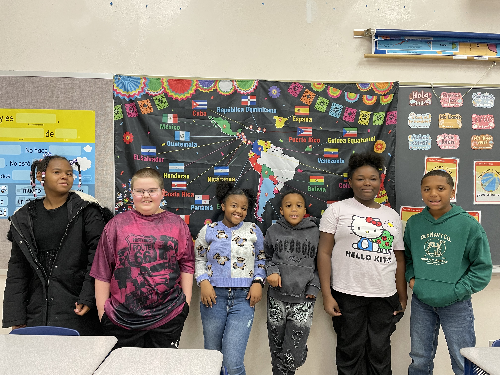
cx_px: 250
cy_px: 188
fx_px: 376
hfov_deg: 67.3
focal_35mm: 26
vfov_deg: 53.1
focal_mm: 4.2
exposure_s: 1/60
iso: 100
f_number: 1.6
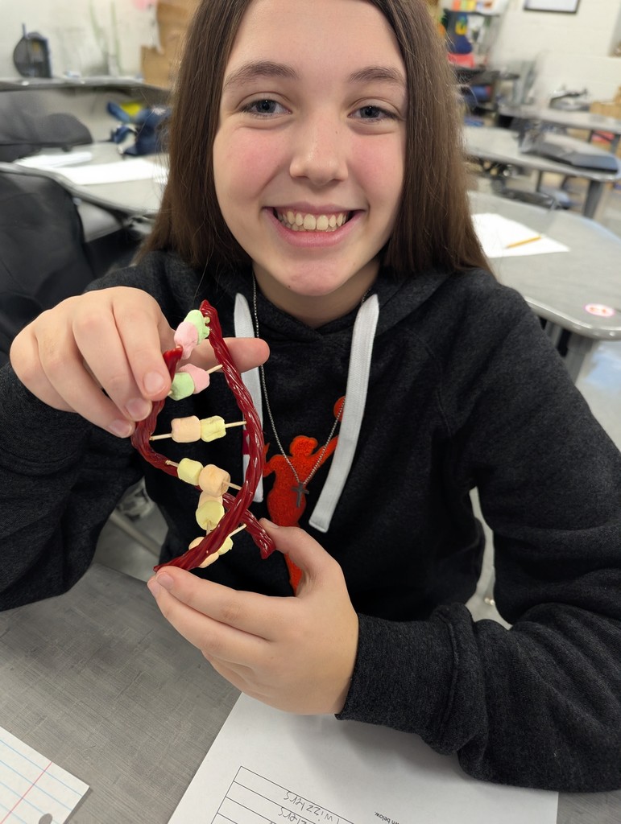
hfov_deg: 56.9
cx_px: 310
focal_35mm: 24
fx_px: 573
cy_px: 412
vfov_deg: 71.5
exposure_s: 1/81.9
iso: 236
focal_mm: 6.81
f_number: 1.85
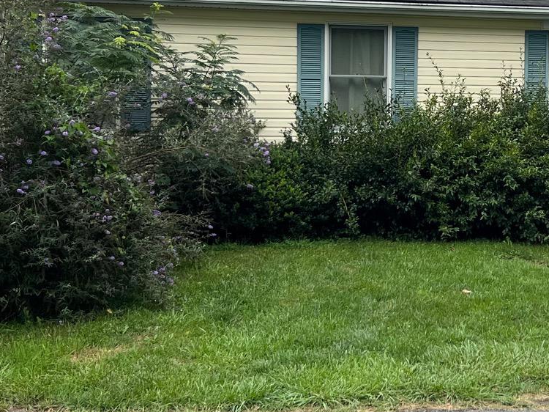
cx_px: 443
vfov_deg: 20.6
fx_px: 1126
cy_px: 122
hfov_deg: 26.9
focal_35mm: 71
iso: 50
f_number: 1.5
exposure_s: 1/2208
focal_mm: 5.7
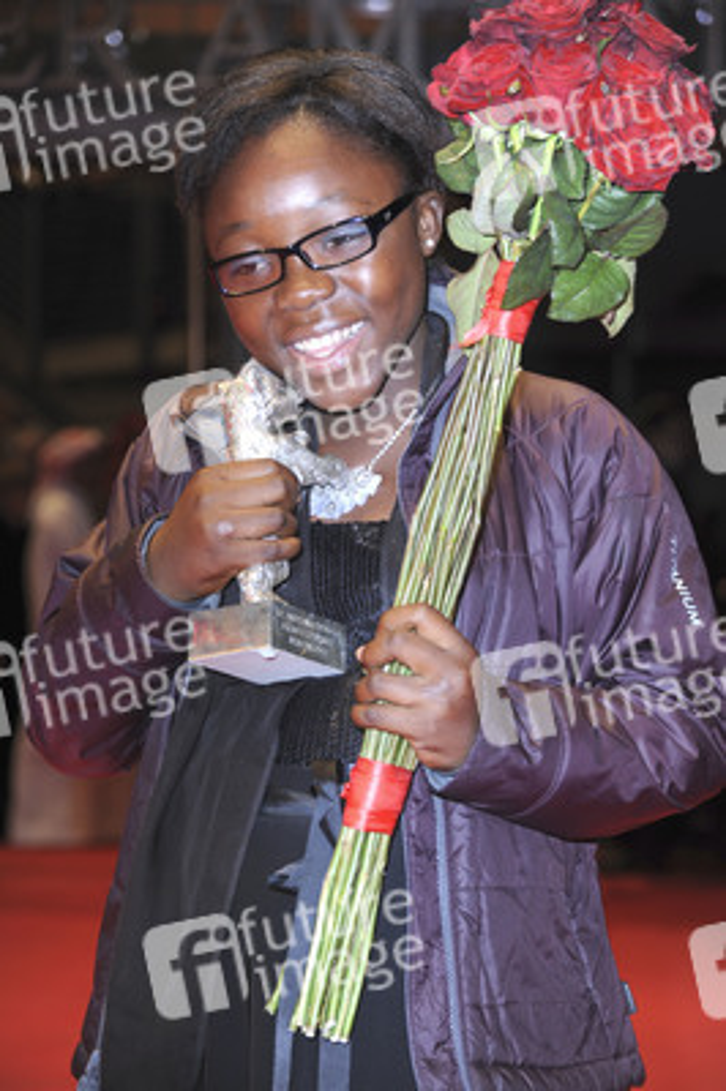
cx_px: 363
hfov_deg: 11.4
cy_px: 546
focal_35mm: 120
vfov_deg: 17.1
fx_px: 3636
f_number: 5.6
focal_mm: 120
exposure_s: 1/160
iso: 1000
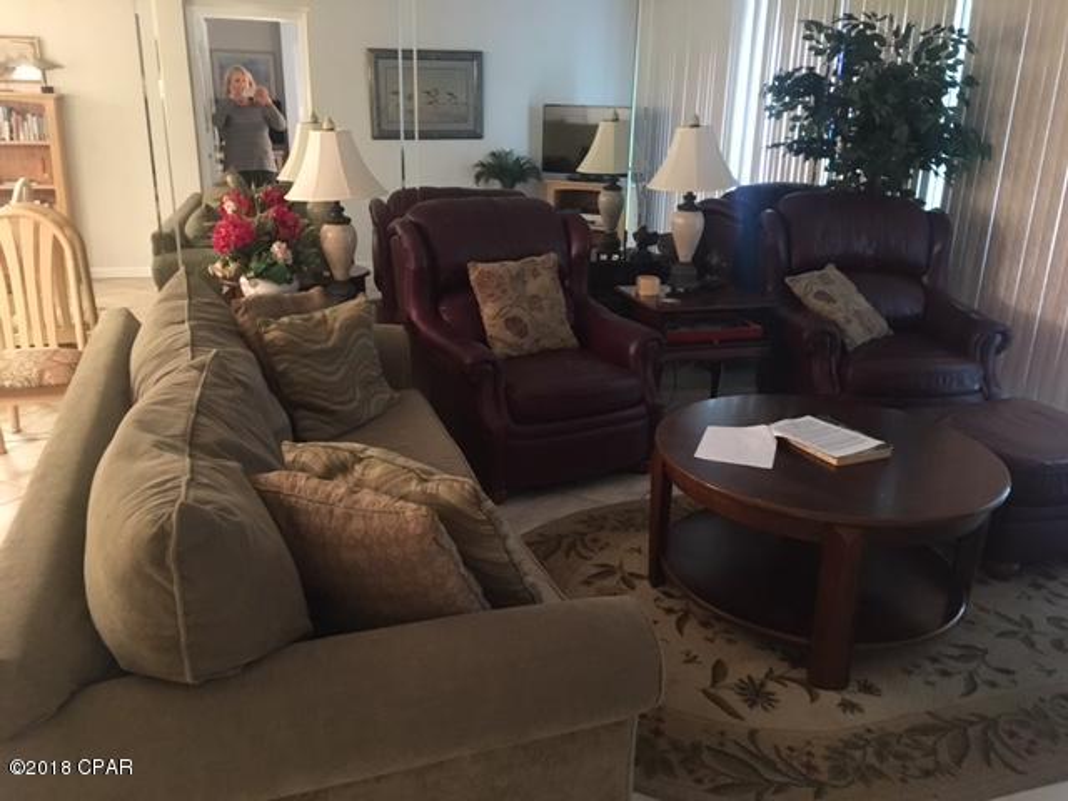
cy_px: 400
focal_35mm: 29
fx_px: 895
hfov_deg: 61.7
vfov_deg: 48.2
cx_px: 534
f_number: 2.2
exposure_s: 1/15
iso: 320
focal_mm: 4.15
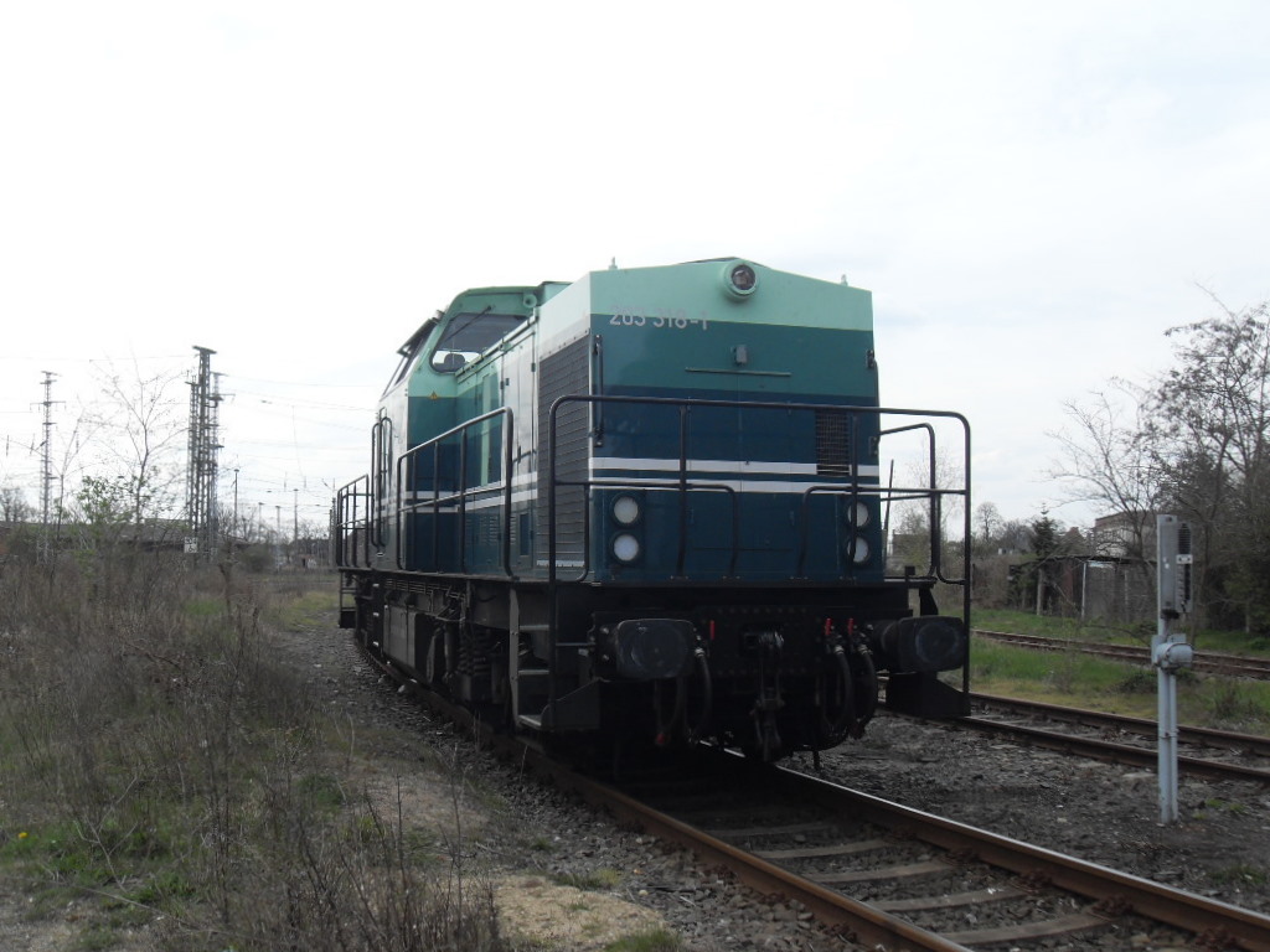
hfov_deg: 46.8
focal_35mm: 40
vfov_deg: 36.0
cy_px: 476
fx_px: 1468
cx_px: 635
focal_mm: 7.1
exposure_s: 1/180
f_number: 7.7
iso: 80
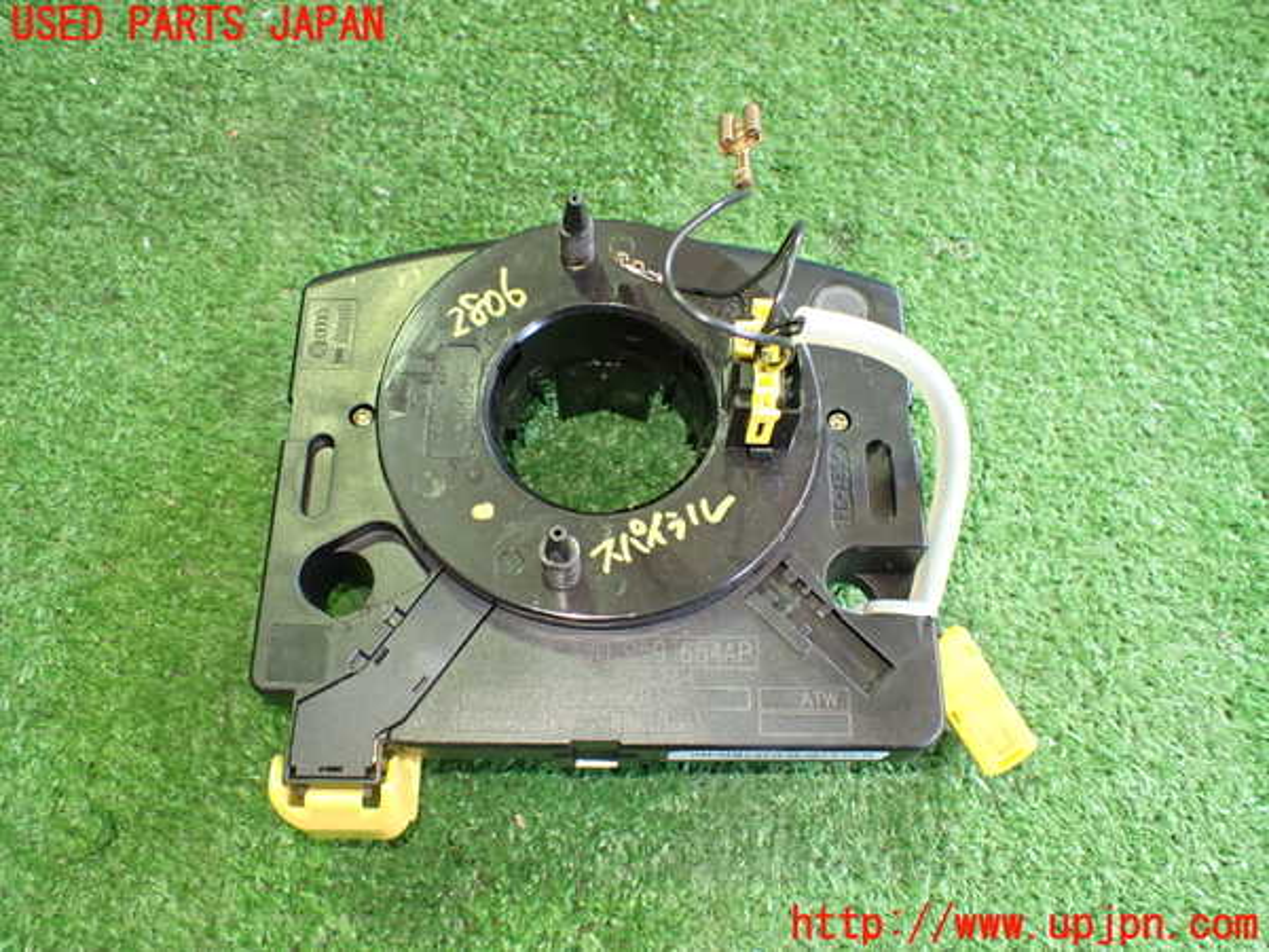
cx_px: 634
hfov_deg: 60.0
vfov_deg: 46.8
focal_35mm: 30
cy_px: 476
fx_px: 1100
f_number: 2.3
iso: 800
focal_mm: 5.4
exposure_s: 1/50
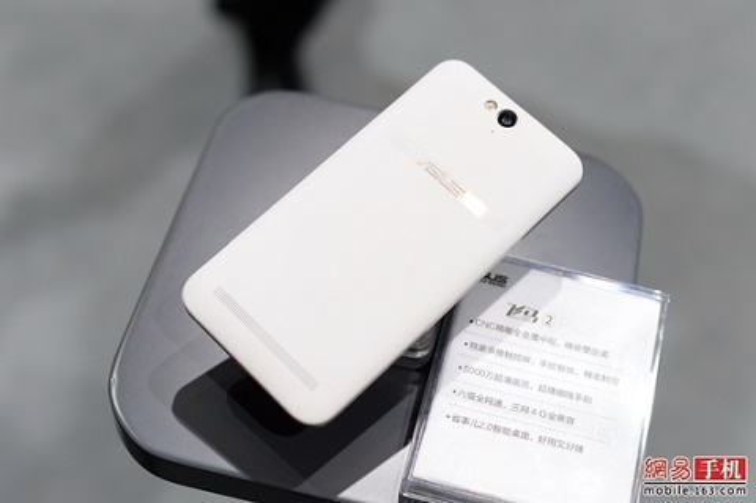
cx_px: 378
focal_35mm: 50
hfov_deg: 39.6
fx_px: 1049
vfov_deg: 26.9
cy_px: 252
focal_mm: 50
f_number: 3.5
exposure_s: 1/500
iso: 800
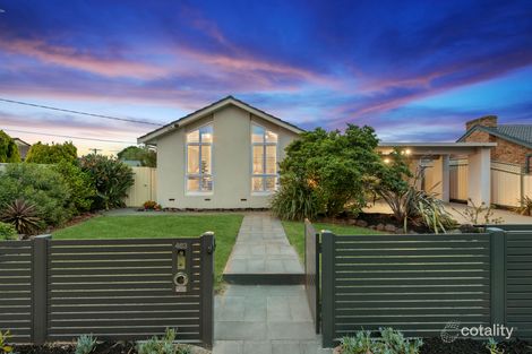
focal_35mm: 18
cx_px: 266
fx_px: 266
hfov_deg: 90.0
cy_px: 177
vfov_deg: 67.3
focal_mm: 18
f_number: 8
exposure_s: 1/2
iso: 320
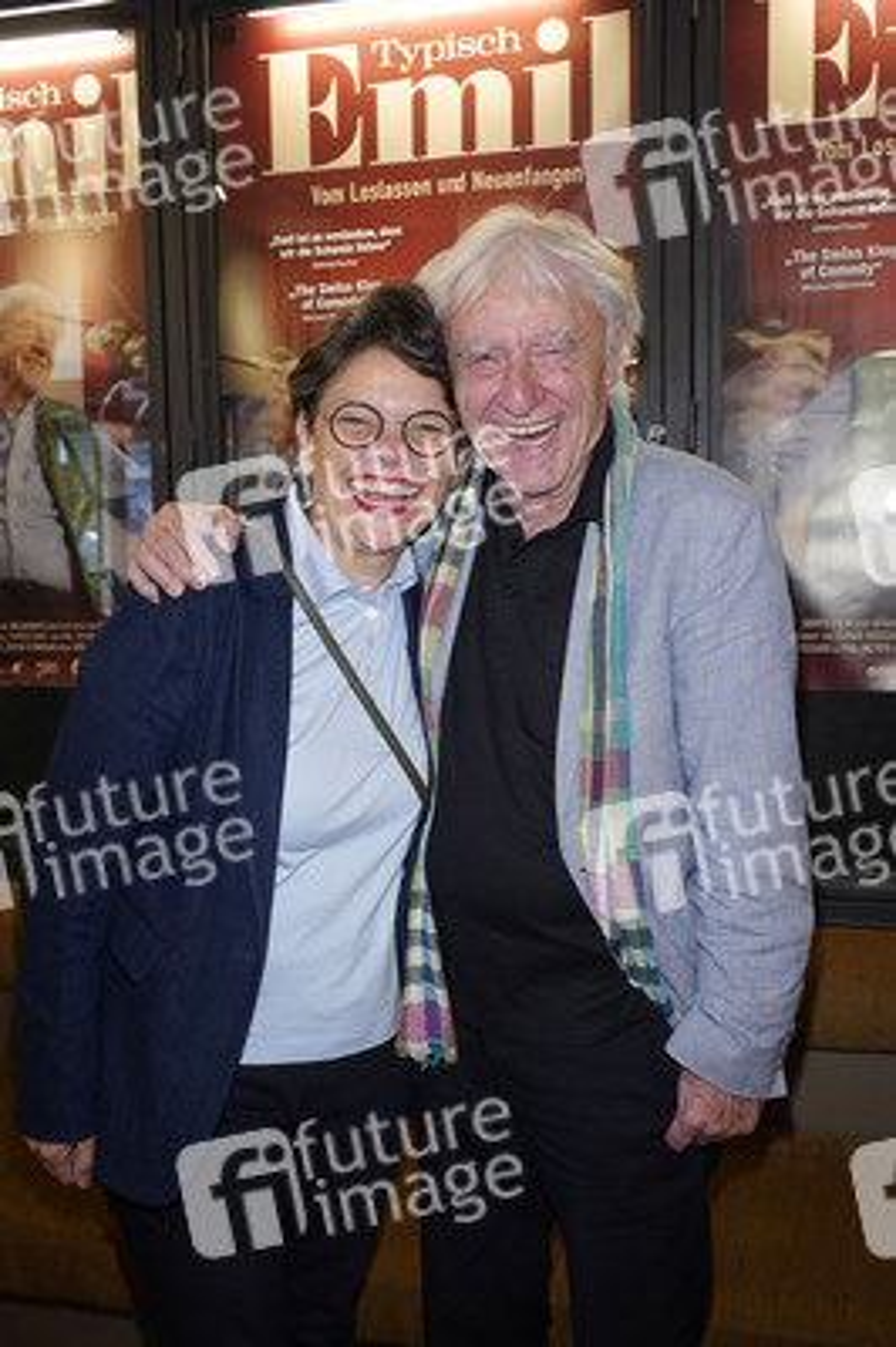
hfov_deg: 37.8
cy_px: 674
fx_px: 1309
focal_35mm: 35
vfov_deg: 54.5
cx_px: 448
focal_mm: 35
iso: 2000
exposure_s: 1/100
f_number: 5.6
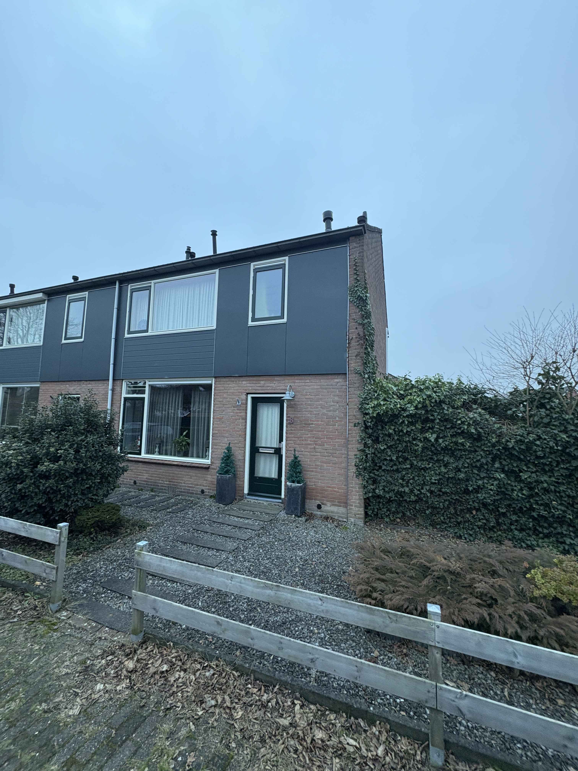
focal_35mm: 14
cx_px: 289
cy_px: 386
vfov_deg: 102.1
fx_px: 312
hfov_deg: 85.7
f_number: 2.2
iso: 250
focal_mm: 2.22
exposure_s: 1/60
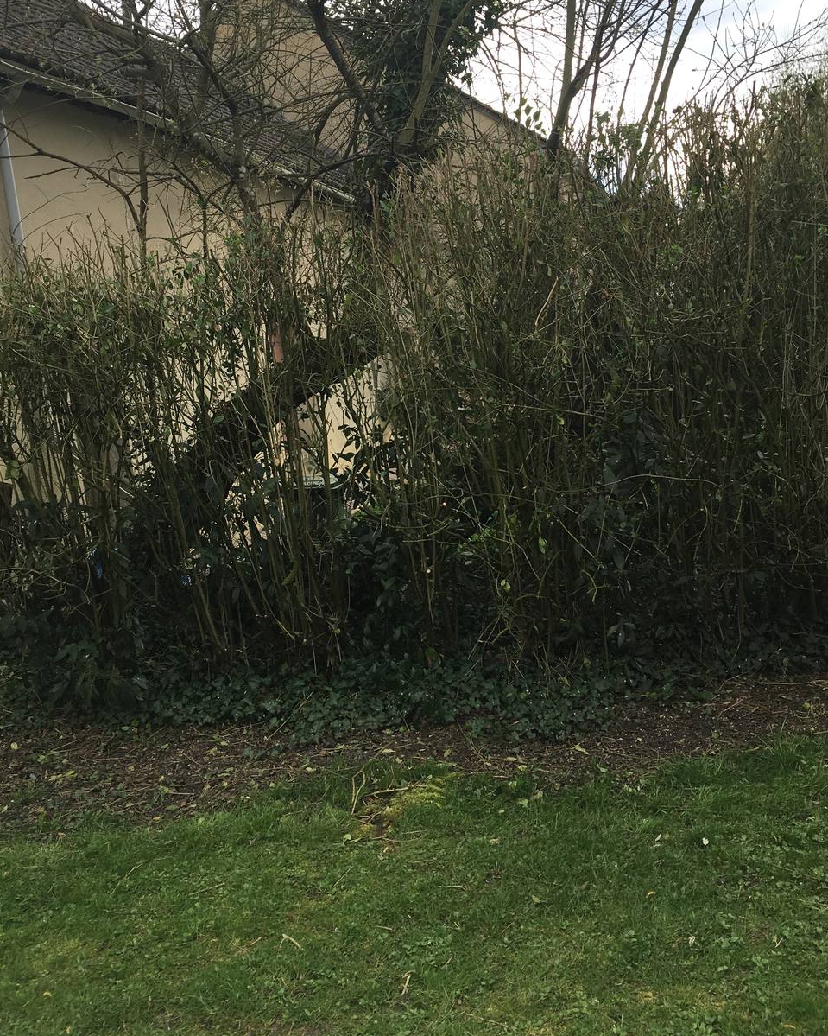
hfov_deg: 43.4
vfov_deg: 52.6
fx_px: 1042
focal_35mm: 34
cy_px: 424
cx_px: 419
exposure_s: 1/384
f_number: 2.2
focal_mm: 4.15
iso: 25
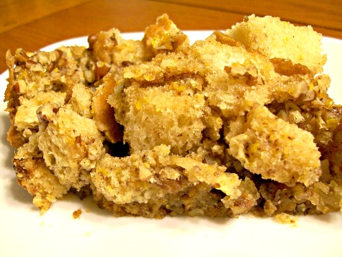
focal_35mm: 36
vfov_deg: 39.7
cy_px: 128
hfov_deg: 51.3
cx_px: 171
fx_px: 356
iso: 160
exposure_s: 1/20
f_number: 2.7
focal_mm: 6
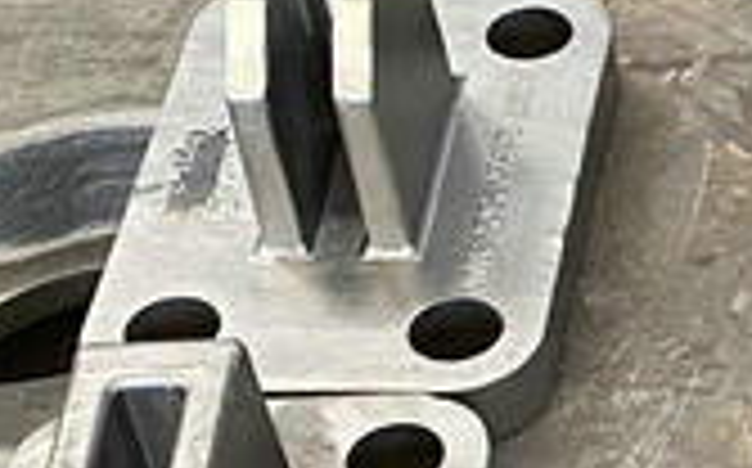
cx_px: 1603
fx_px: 2703
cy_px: 747
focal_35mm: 132
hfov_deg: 13.2
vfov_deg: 9.6
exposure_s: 1/60
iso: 160
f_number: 1.8
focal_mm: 4.25
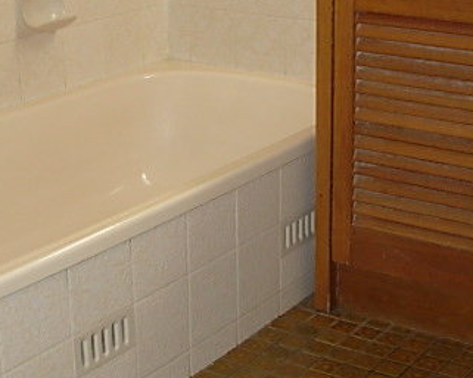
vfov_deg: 20.6
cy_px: 96
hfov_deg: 25.7
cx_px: 227
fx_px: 1036
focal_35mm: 74
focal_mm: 6.3
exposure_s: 1/32
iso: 50
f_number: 2.9
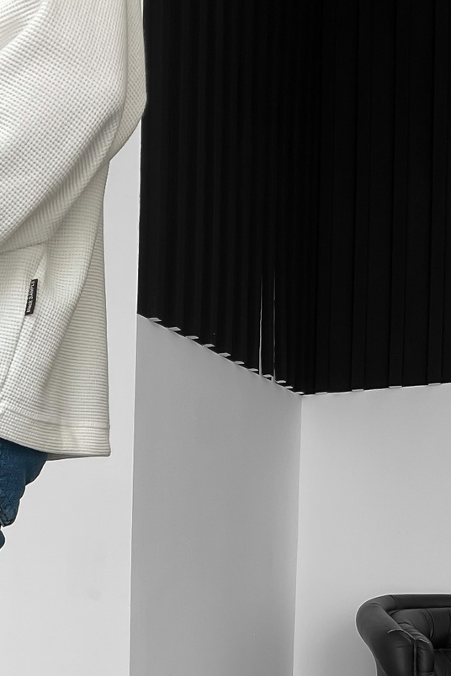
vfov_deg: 31.6
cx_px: -4
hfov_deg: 21.8
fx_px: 1127
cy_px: 628
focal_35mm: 60
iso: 25
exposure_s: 1/120
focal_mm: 3
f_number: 1.8
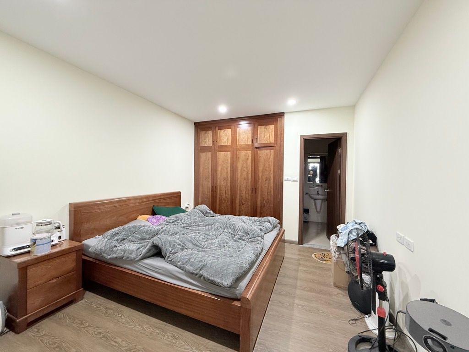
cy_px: 176
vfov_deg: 85.7
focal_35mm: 14
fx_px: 190
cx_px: 234
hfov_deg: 102.1
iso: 250
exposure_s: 1/50
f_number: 2.2
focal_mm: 2.22
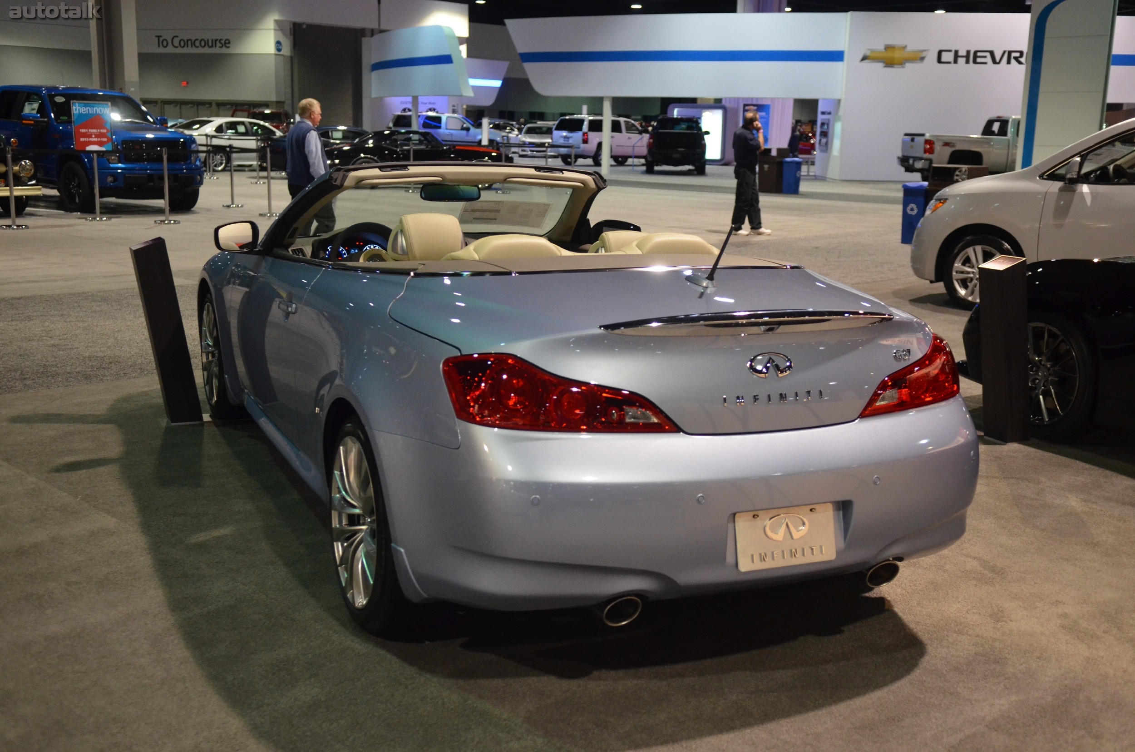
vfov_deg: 34.1
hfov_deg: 49.6
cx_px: 568
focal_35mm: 39
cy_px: 376
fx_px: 1227
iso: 1600
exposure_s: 1/60
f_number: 2.8
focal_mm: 26
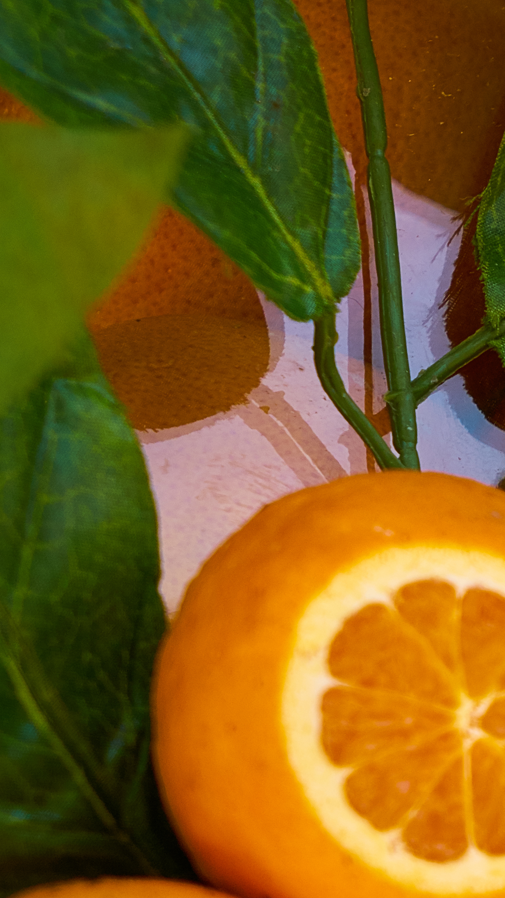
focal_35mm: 224
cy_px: 711
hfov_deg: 5.2
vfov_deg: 9.6
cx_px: 1363
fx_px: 5333
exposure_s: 1/500
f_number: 5.6
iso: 400
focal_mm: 70
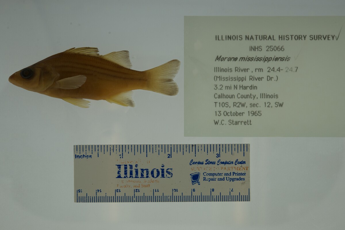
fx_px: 575
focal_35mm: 60
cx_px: 172
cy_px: 115
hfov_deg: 33.4
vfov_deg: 22.6
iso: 100
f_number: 10
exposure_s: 1/200
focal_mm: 60
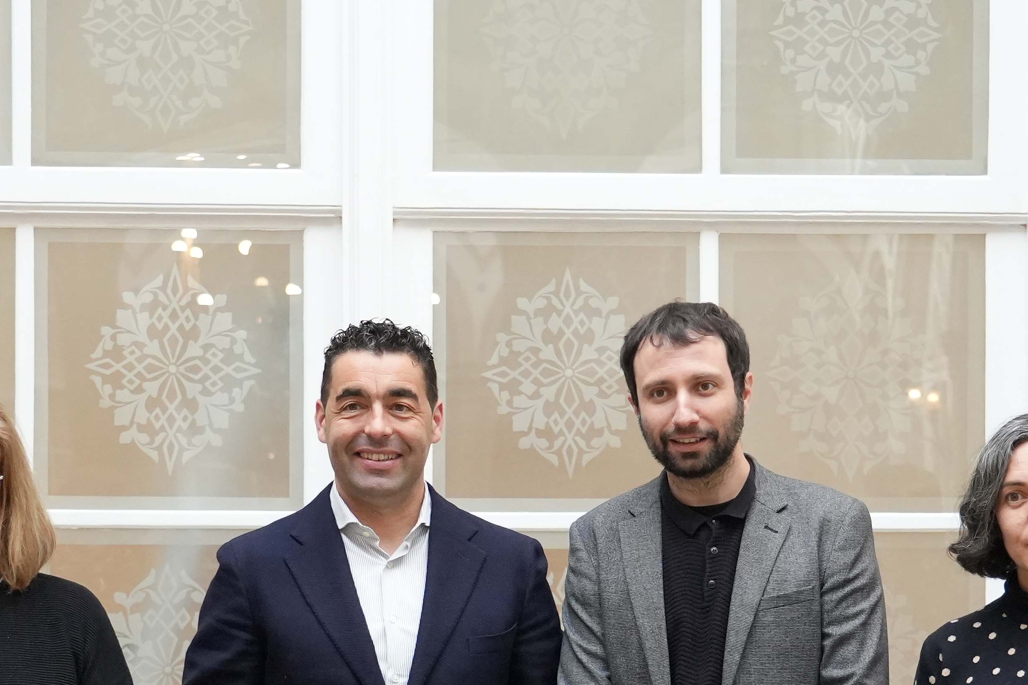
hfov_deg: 16.8
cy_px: 672
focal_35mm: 122
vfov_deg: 11.1
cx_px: 395
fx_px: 3483
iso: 4000
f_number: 4
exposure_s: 1/500
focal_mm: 44
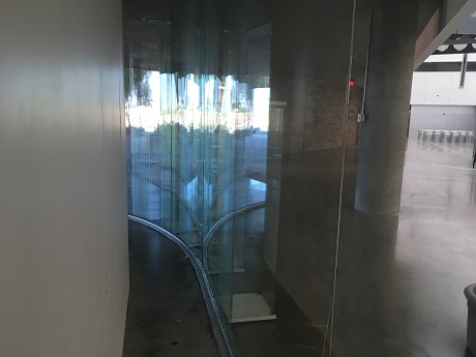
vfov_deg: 48.2
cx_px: 238
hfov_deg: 61.7
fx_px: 399
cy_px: 178
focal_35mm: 29
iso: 50
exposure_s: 1/30
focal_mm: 4.15
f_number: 2.2
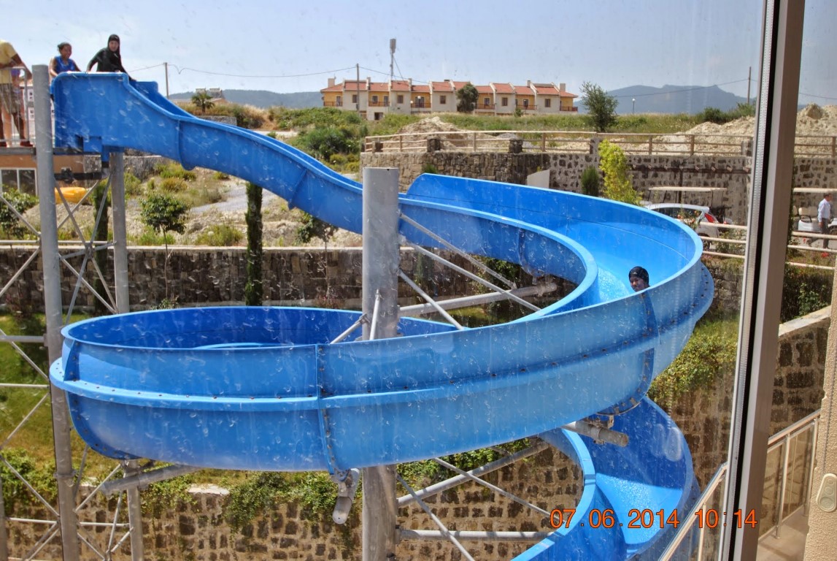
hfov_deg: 59.4
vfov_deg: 41.8
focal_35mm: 32
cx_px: 418
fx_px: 733
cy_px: 280
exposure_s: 1/250
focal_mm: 21
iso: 100
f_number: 8
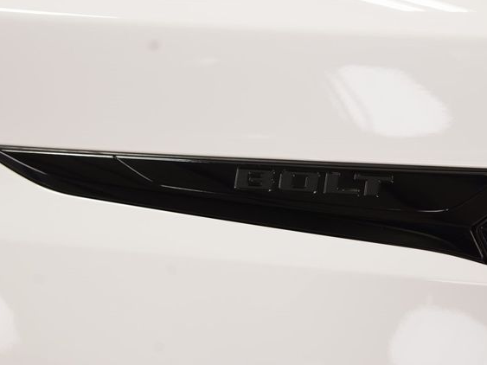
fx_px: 1153
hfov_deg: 23.8
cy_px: 183
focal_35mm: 82
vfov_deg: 18.0
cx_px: 276
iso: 450
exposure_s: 1/30
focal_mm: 50
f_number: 7.1
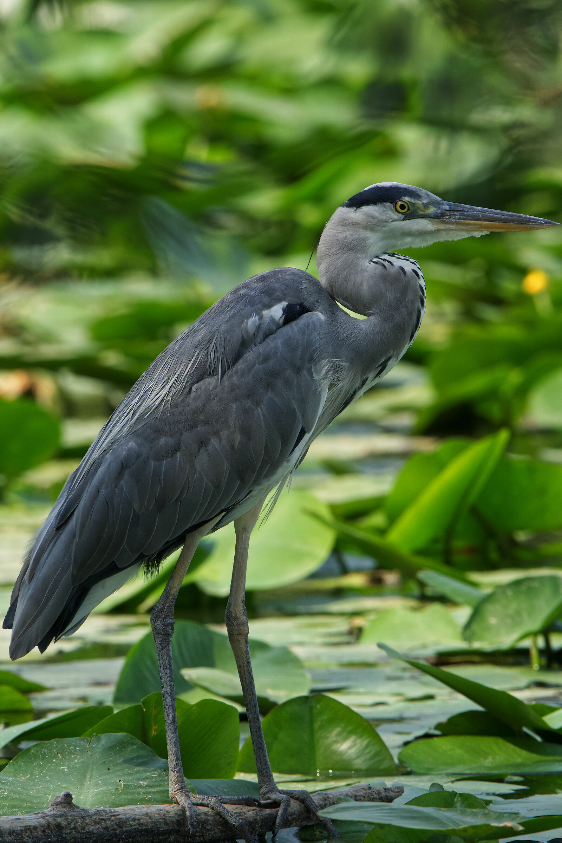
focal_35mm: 873
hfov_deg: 1.6
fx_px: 20441
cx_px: 281
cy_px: 422
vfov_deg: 2.4
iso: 640
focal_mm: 582
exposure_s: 1/1000
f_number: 8
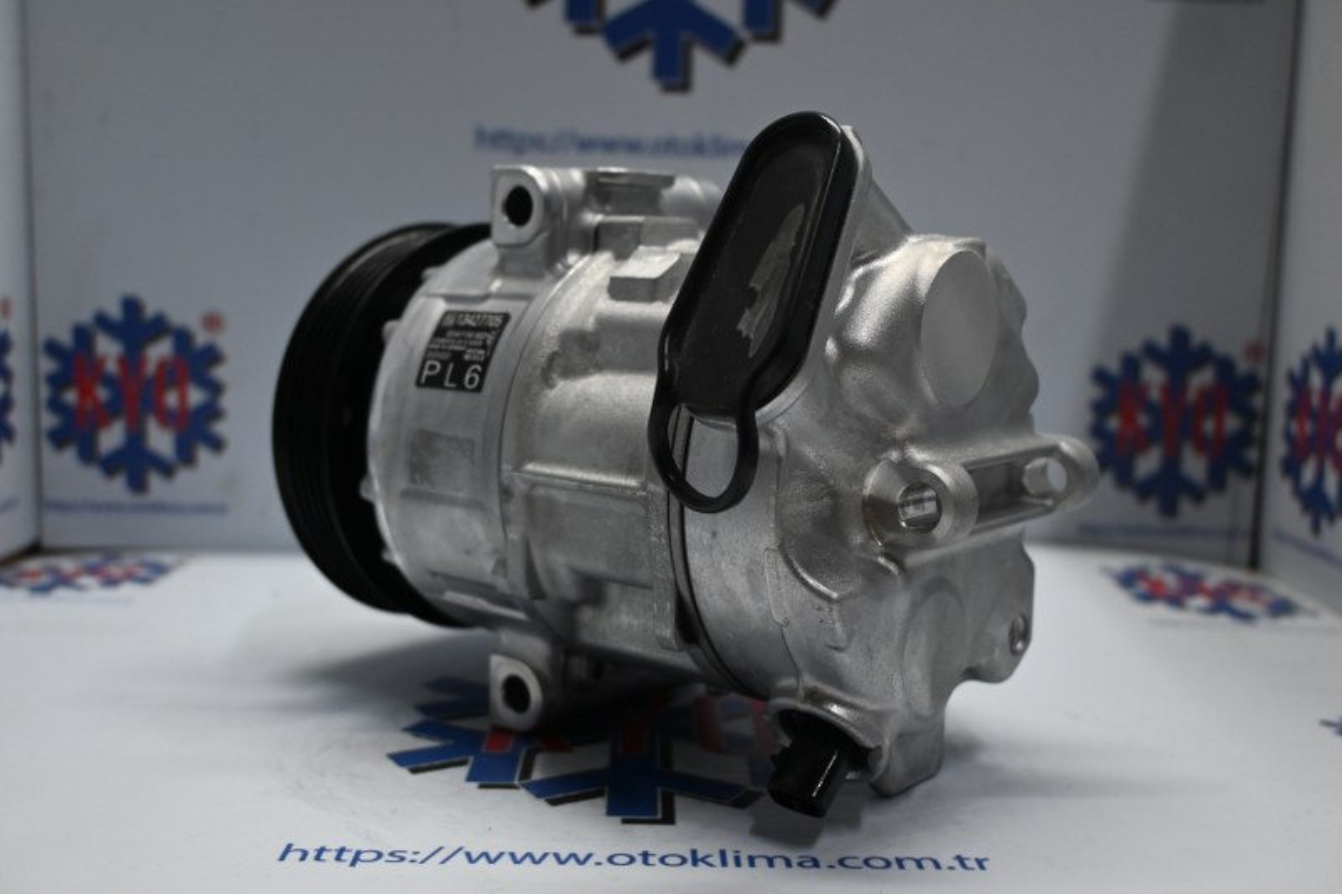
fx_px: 1398
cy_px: 447
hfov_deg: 51.3
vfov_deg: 35.5
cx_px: 671
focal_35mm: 38
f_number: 4.2
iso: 800
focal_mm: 25
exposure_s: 1/125
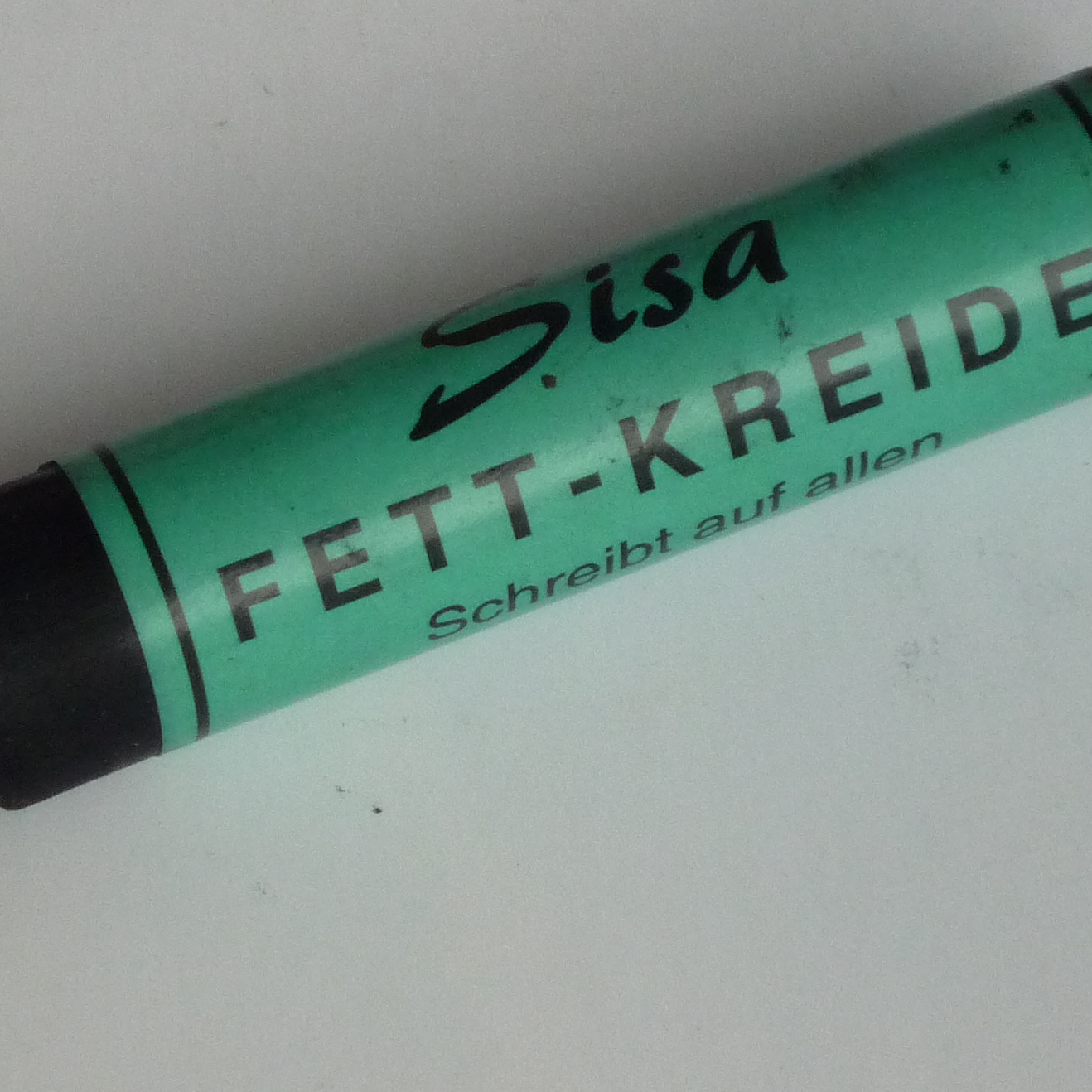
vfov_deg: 5.7
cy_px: 481
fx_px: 11028
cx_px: 534
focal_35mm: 309
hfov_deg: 5.7
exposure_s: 1/125
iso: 320
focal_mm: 22
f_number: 5.9
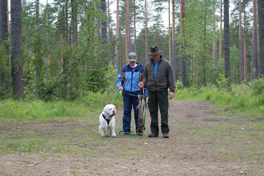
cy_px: 88
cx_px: 132
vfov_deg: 13.0
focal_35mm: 105
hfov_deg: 19.5
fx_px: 770
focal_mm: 70
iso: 400
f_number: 5.6
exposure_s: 1/125
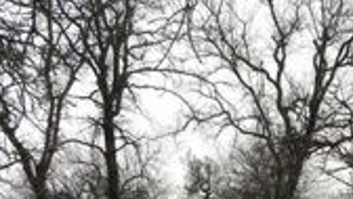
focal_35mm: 65
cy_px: 251
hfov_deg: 31.6
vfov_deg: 17.6
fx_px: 609
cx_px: 275
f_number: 5
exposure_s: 1/170
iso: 160
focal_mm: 5.2
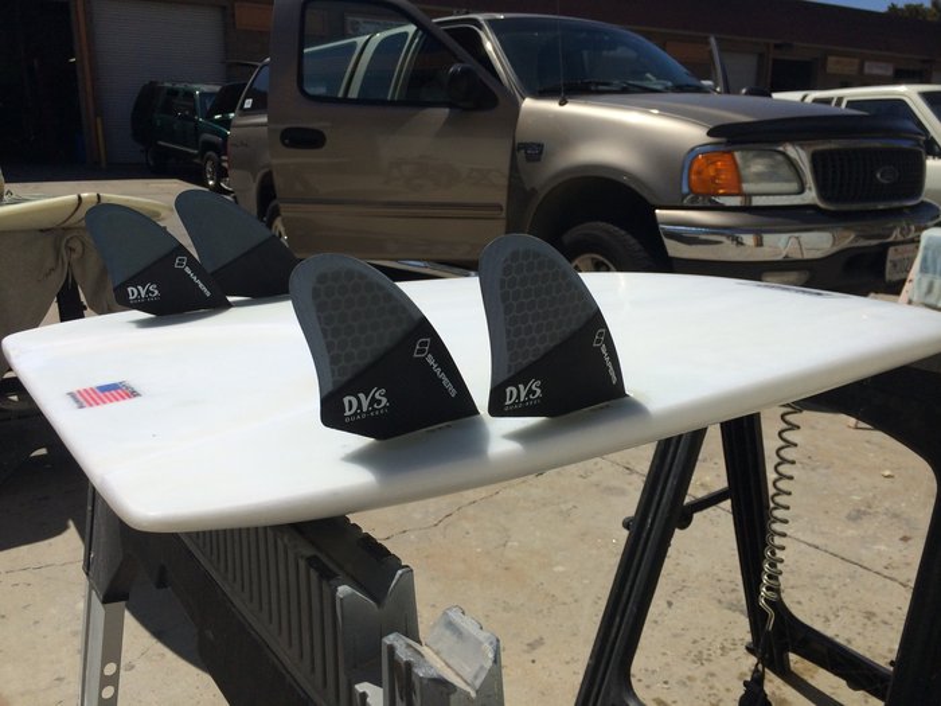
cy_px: 353
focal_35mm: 30
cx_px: 470
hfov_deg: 60.0
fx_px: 816
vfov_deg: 46.8
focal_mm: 4.12
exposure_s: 1/6849
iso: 40
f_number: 2.2
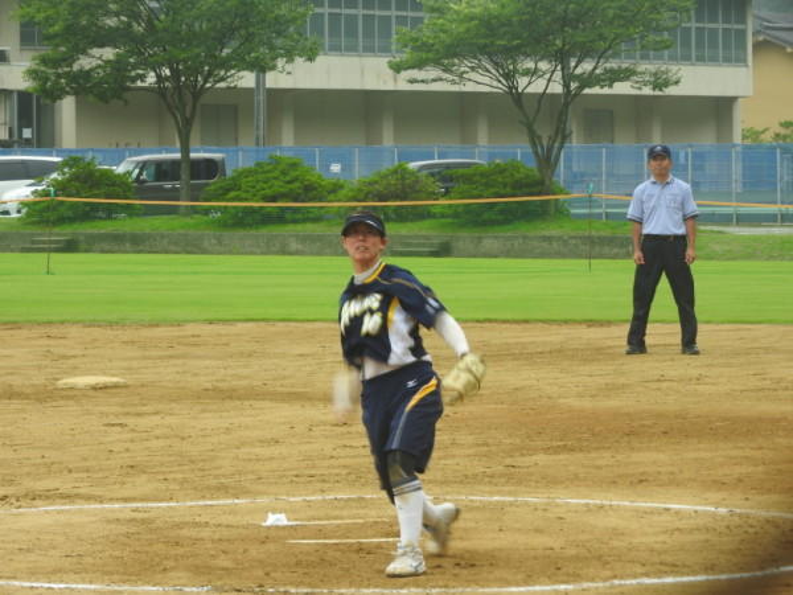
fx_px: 4582
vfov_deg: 7.4
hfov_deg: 9.9
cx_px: 396
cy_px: 298
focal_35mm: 200
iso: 100
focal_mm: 35.8
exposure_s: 1/80
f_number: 5.3
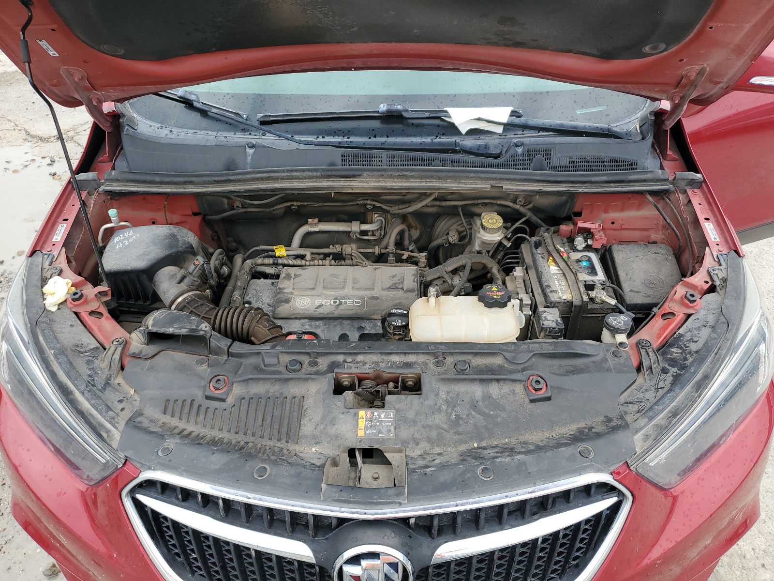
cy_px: 290
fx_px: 581
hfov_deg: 67.3
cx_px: 387
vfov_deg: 53.1
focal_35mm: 26
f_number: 1.5
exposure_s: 1/400
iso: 50
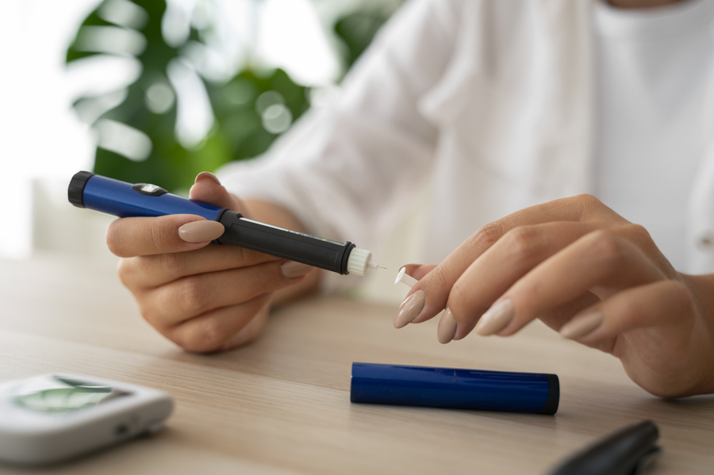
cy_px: 238
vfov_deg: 27.5
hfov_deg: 40.4
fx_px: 971
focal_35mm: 49
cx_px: 357
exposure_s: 1/400
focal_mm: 49
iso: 400
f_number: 3.2
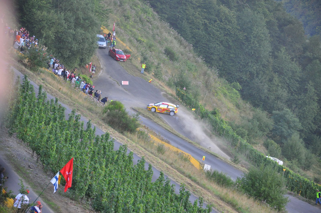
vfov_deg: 8.7
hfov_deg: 13.1
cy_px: 106
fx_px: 1402
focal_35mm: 158
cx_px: 160
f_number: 5.6
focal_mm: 105
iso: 800
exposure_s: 1/160
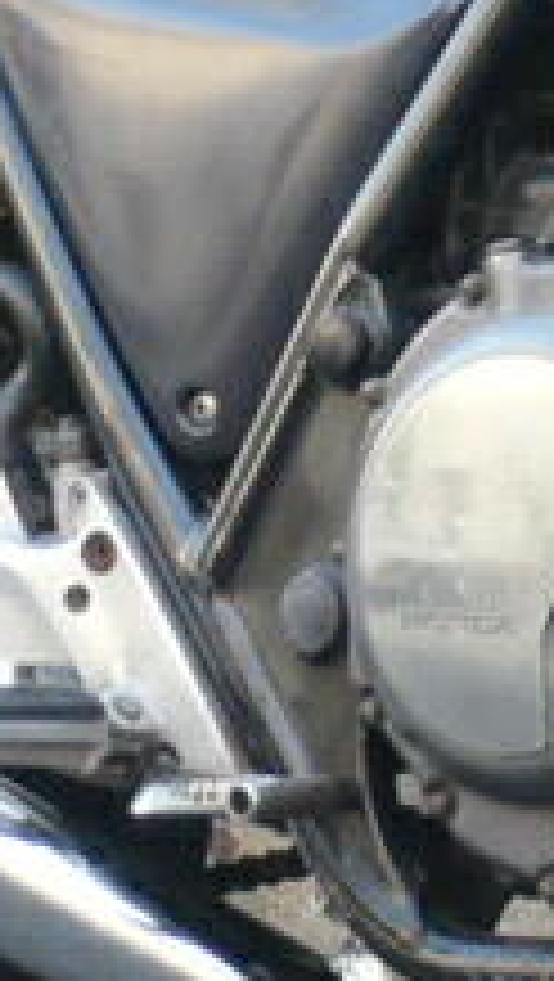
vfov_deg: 6.1
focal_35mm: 352
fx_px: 9171
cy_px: 558
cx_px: 536
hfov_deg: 3.5
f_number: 4.7
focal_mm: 12
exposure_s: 1/30
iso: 160
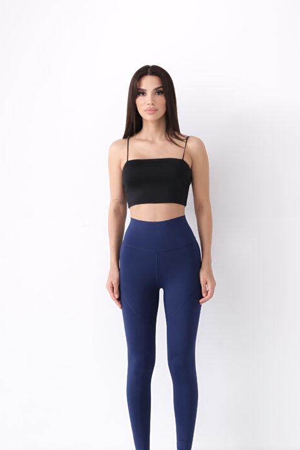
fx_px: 525
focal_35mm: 42
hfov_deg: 31.9
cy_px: 232
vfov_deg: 46.4
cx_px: 153
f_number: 5.6
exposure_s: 1/60
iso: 2500
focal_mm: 22.3
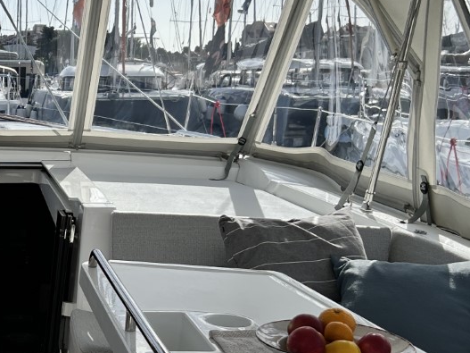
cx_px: -26
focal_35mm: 71
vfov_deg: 20.5
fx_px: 964
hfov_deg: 25.7
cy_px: 276
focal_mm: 5.7
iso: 50
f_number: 1.5
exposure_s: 1/5076
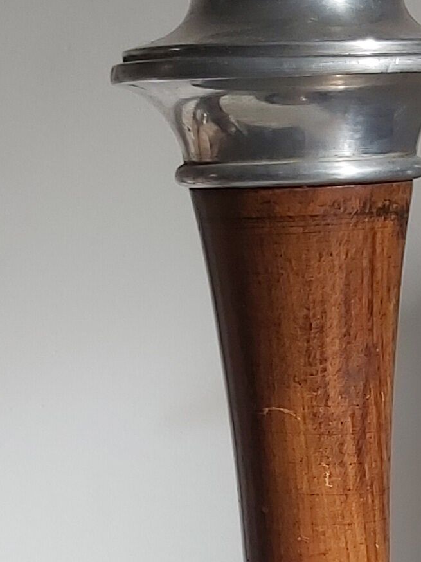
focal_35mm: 120
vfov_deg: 16.1
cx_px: 329
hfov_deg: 12.3
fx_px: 1947
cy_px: 552
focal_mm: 3.92
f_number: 1.7
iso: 64
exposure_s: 1/110
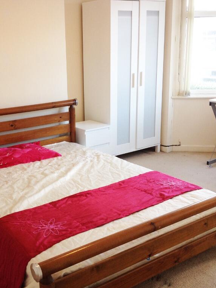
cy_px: 145
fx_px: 391
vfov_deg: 40.4
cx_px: 73
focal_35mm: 47
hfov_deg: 30.6
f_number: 2.4
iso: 64
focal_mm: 4.28
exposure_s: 1/40
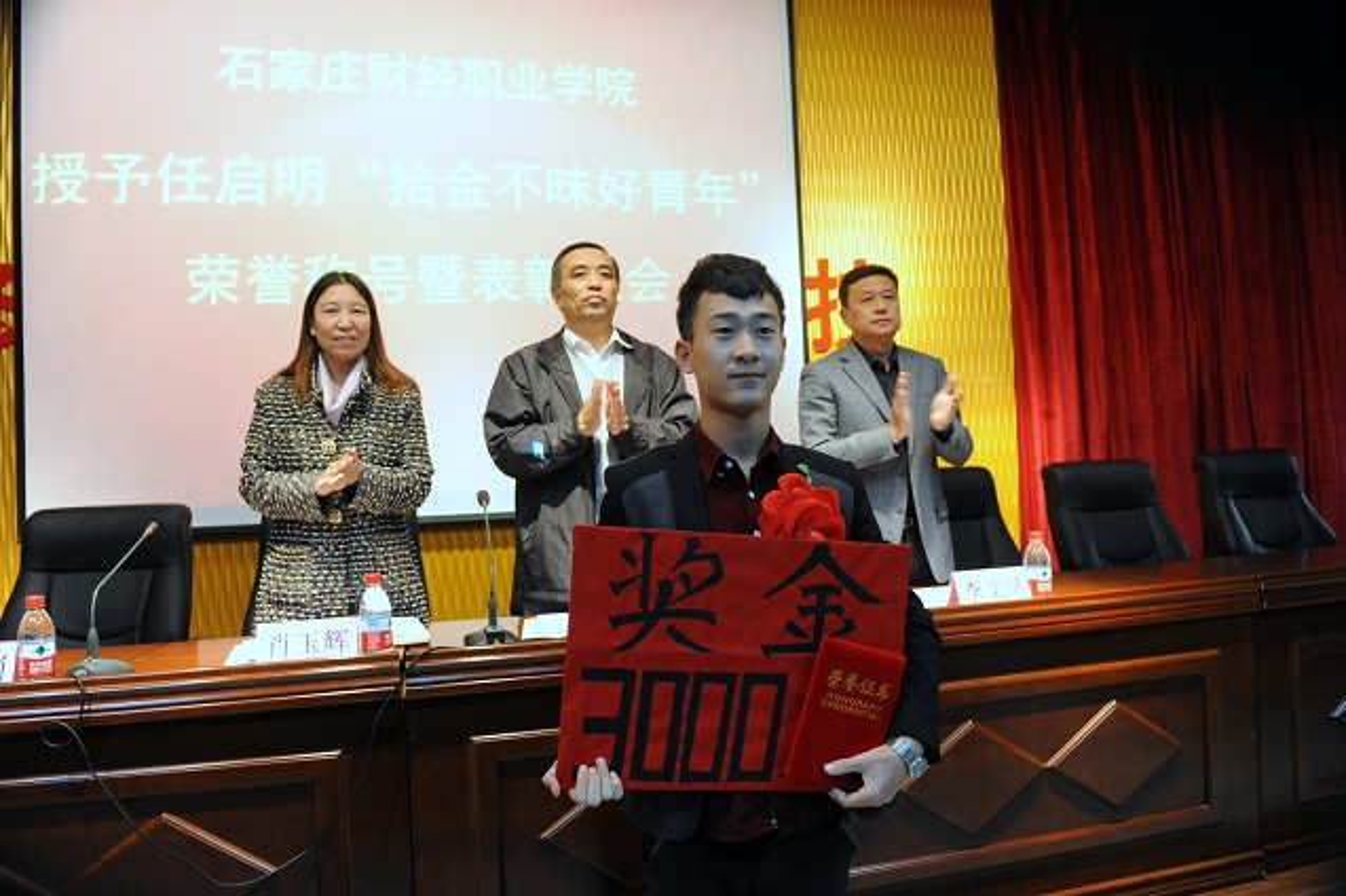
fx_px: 897
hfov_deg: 73.8
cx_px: 673
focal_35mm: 24
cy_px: 448
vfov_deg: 53.1
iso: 3200
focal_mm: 24
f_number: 4
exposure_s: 1/30
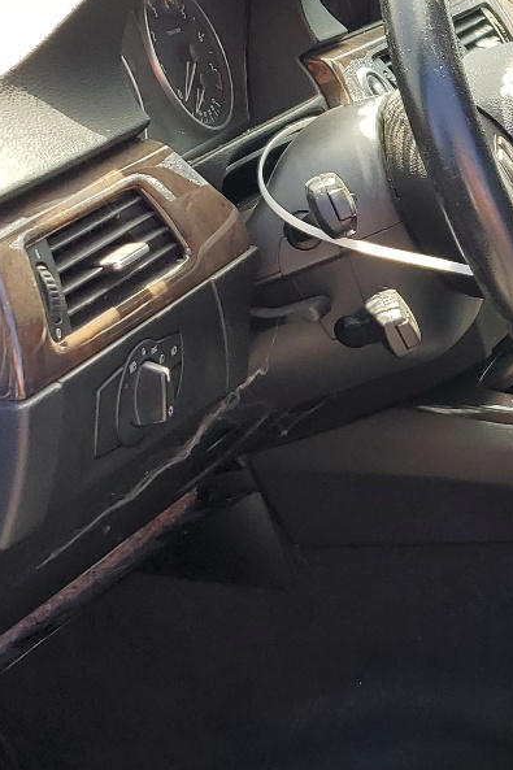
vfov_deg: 27.7
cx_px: 787
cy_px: 377
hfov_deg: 16.8
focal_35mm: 73
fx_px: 1561
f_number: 1.5
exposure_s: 1/286
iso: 50
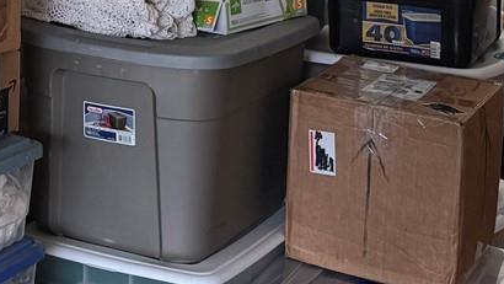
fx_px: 1364
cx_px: 43
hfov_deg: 20.5
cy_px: -237
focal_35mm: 102
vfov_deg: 11.0
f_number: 1.78
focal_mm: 6.76
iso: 200
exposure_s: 1/111
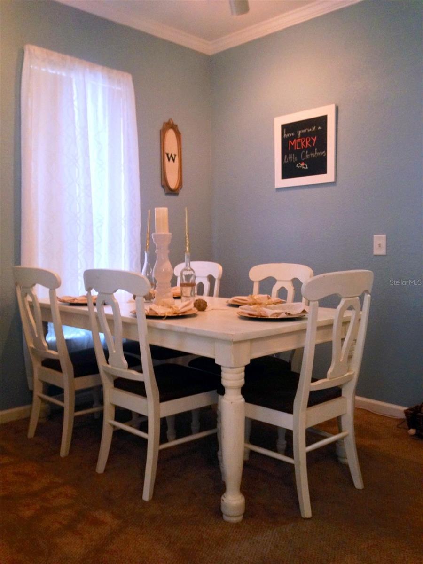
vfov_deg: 55.4
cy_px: 282
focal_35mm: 33
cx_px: 212
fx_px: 538
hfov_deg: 42.9
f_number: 2.4
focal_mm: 4.12
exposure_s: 1/20
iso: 320
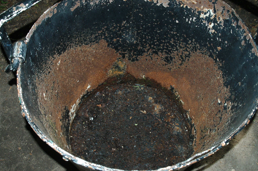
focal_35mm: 43
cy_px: 84
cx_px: 131
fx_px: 308
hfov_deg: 45.5
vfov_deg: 31.1
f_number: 7.1
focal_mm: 28
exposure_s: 1/125
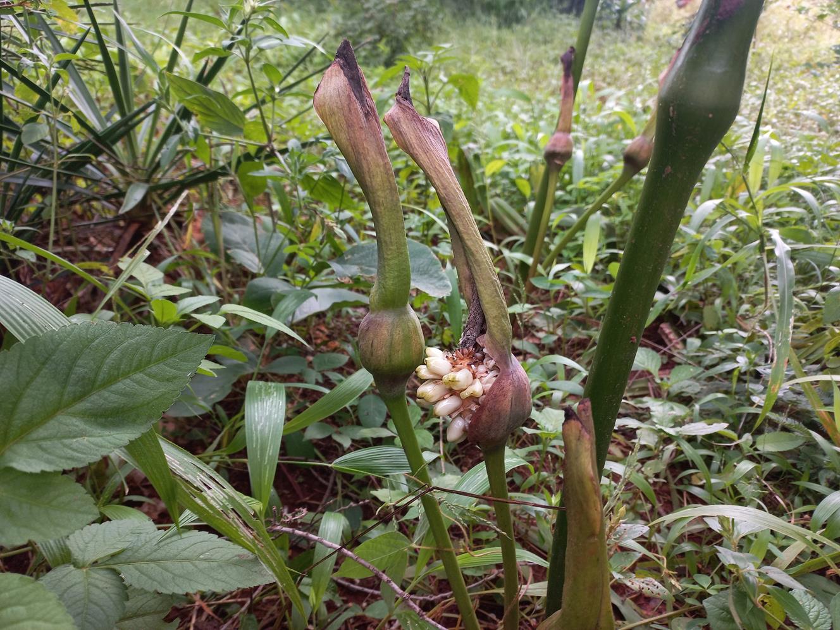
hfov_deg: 69.4
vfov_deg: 54.9
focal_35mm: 25
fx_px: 607
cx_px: 420
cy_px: 315
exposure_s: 1/50
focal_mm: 4.6
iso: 50
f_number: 1.8
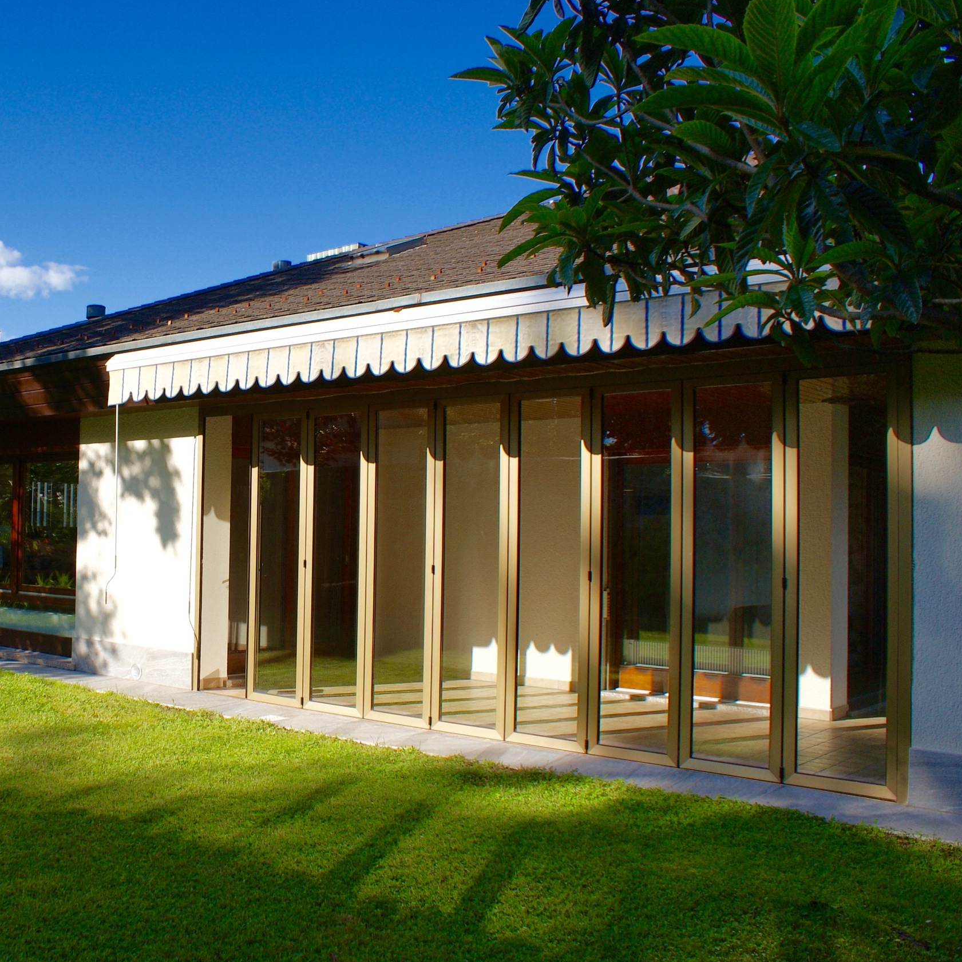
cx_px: 238
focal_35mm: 35
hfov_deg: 45.5
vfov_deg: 47.2
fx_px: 1100
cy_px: 484
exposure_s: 1/160
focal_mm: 18
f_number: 10
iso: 100
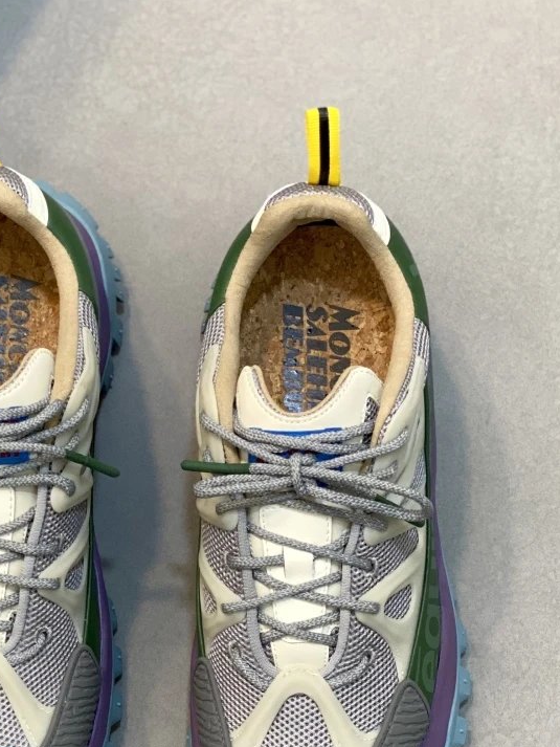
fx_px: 2264
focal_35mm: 105
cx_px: 99
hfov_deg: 14.0
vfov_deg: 18.5
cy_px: 600
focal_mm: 6
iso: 160
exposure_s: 1/100
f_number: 2
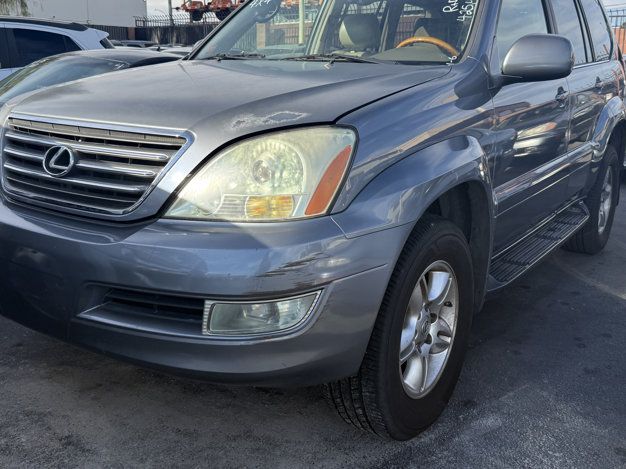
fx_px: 633
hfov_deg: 52.6
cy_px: 204
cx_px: 307
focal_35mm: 35
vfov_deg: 40.6
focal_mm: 6.76
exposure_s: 1/3145
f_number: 1.78
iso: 100
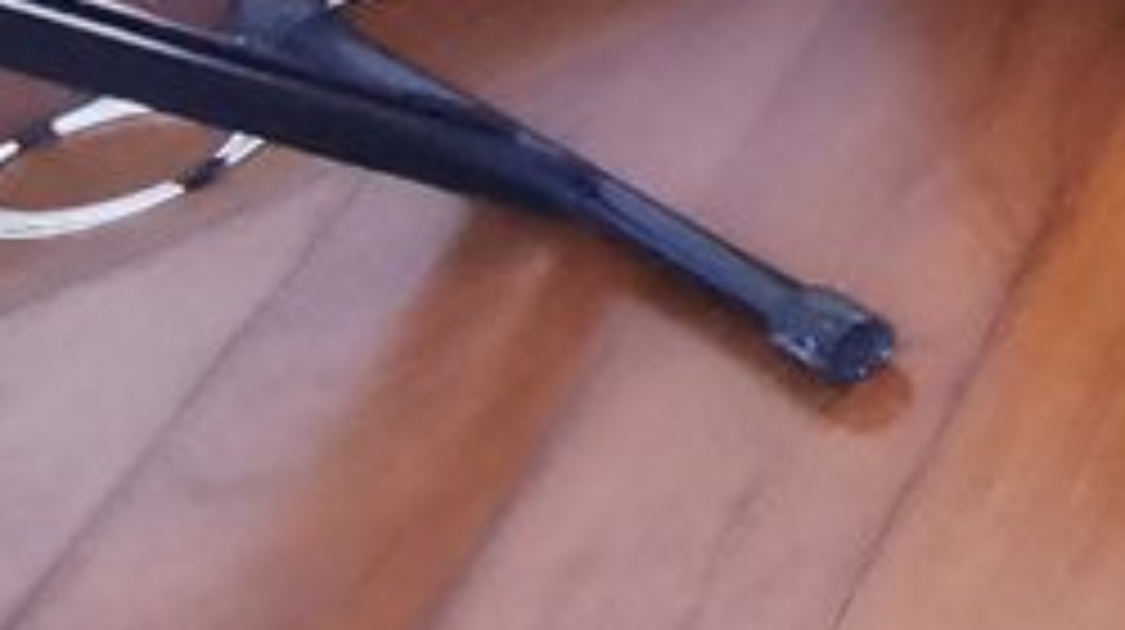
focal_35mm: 134
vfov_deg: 8.6
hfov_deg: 10.5
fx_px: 3993
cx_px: 3483
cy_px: -626
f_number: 2.2
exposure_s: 1/40
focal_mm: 2.35
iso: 500
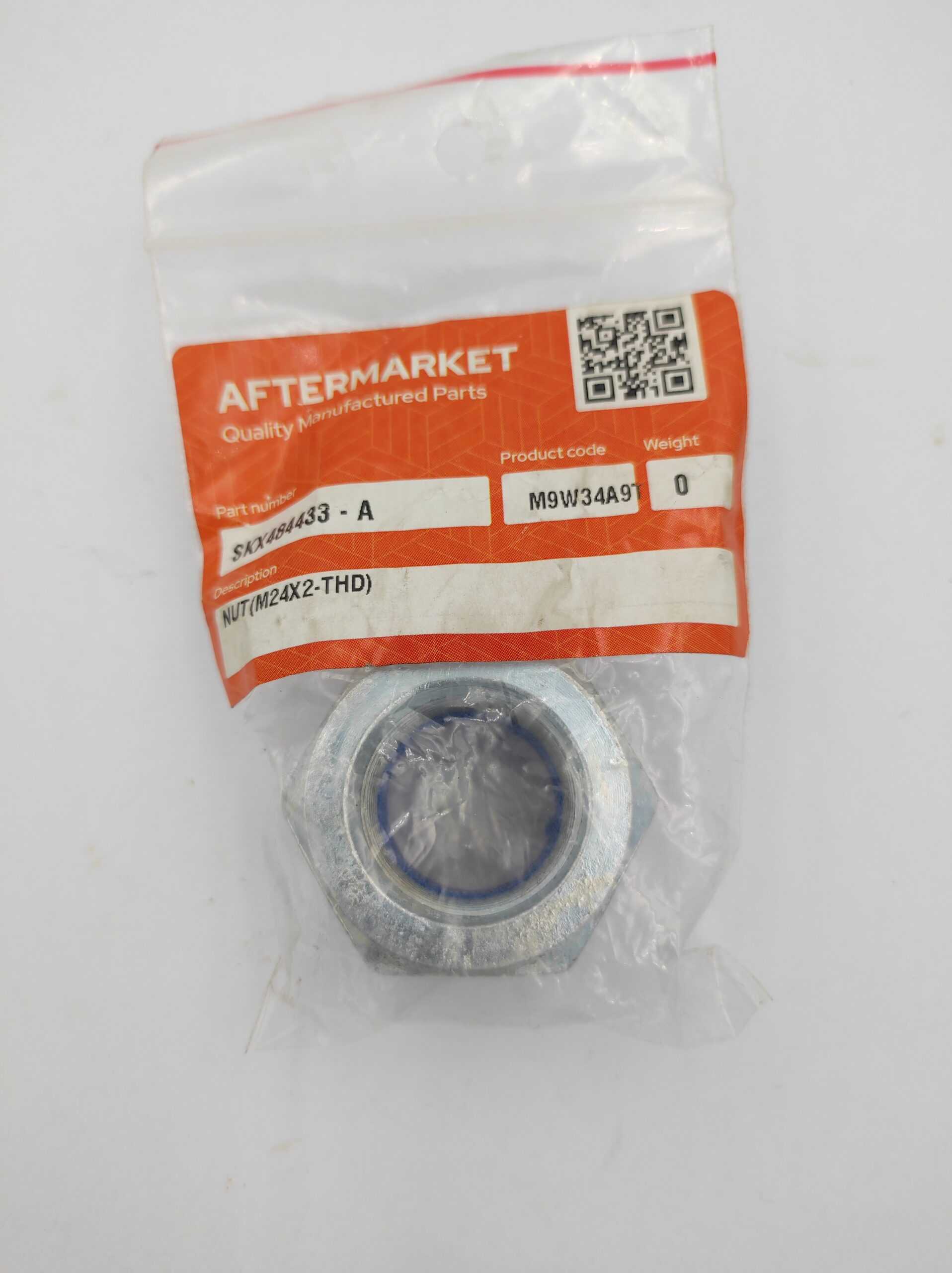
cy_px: 636
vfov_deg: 69.4
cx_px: 476
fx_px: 918
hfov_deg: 54.8
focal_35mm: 25
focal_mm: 4.7
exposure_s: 1/199
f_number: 1.79
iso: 50
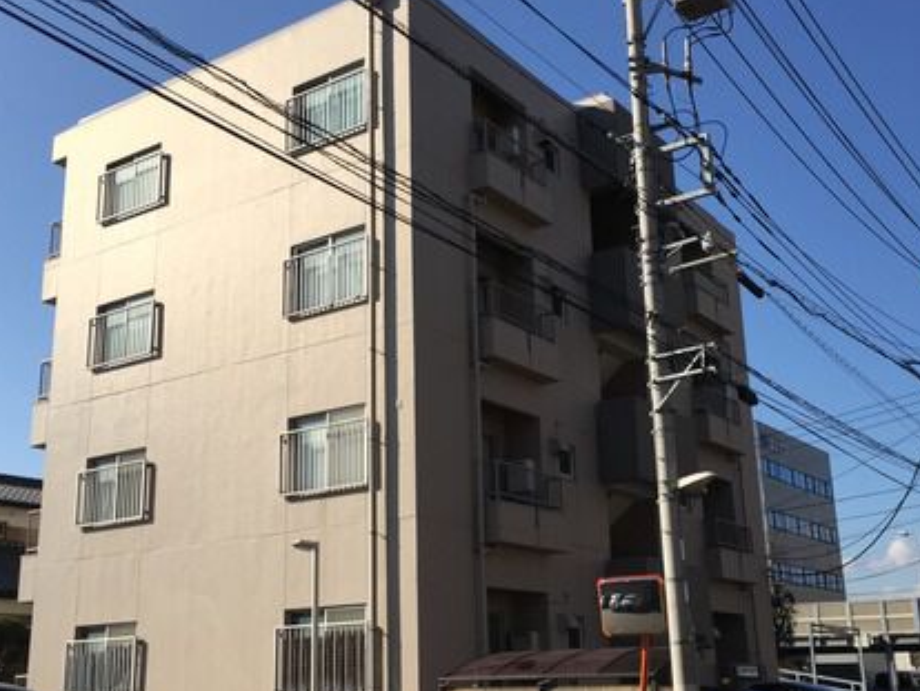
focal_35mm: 42
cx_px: 442
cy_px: 367
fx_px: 1117
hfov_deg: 44.8
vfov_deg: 34.4
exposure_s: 1/2198
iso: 32
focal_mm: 4.15
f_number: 2.2
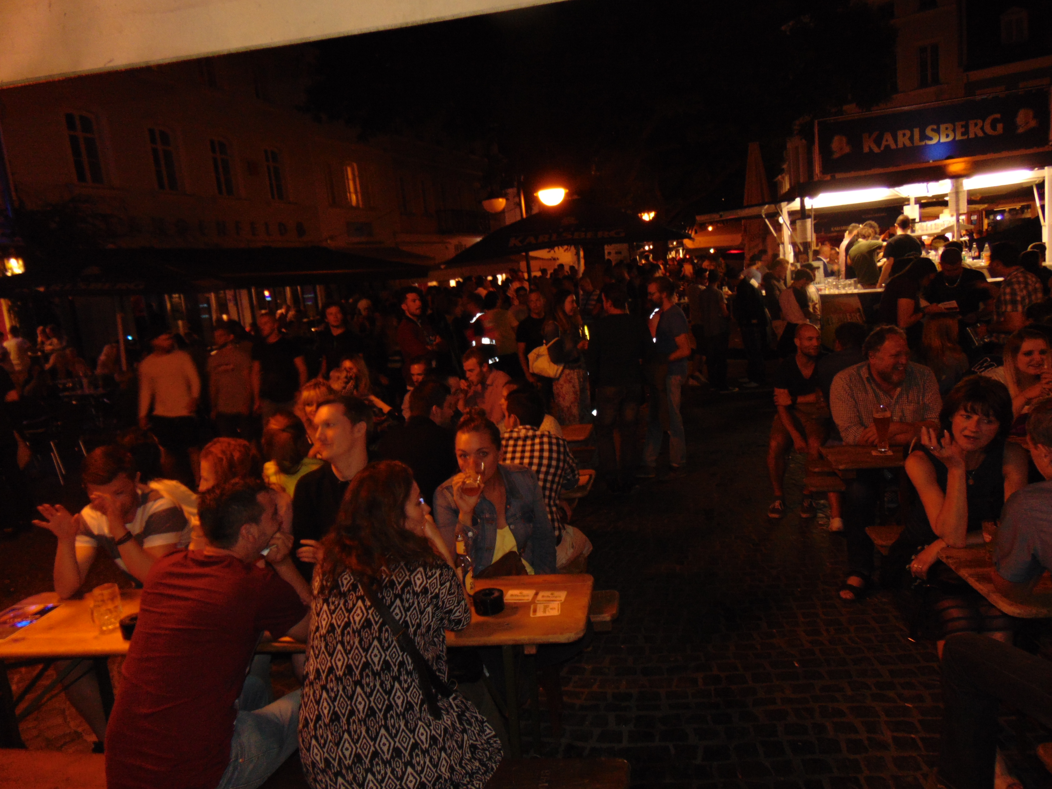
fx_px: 760
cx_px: 526
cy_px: 394
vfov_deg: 54.9
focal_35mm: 25
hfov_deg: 69.4
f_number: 3
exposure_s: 1/8
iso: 200
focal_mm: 4.5
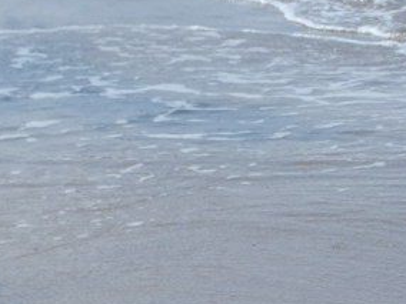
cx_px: 445
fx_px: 3049
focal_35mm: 260
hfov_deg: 7.6
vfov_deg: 5.7
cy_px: 186
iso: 100
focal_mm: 15.4
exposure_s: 1/800
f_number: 4
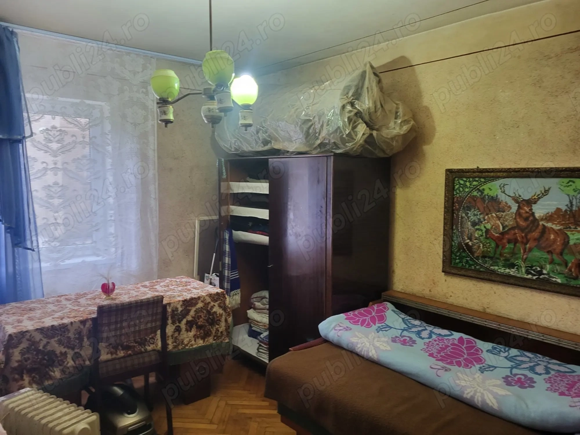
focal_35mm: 26
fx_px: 436
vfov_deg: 53.1
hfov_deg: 67.3
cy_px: 218
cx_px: 290
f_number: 1.8
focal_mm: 5.4
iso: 400
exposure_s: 1/50
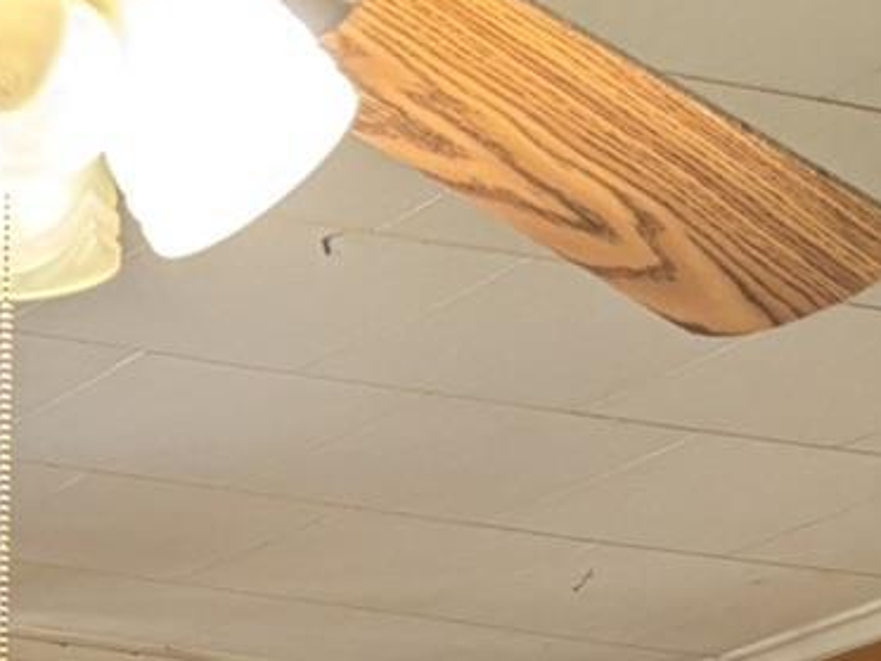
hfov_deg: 12.9
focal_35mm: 143
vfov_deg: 9.0
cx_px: -547
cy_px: 1763
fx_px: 3639
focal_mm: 5.96
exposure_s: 1/60
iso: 160
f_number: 1.6
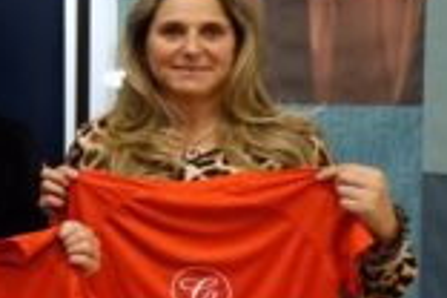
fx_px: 1378
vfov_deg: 12.3
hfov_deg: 14.2
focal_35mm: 111
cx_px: -544
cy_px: 140
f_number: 2.8
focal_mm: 8.83
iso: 2000
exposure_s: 1/100
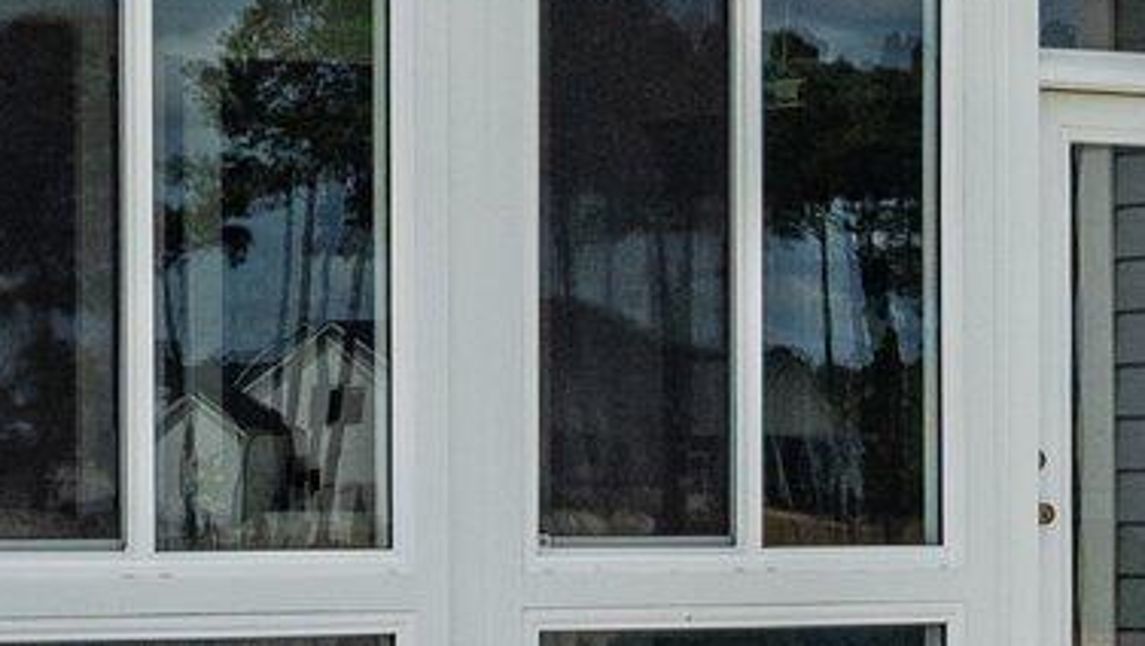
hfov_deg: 12.9
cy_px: 76
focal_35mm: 166
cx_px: 280
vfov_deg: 7.3
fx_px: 5043
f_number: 5.6
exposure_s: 1/1600
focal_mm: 14
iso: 200
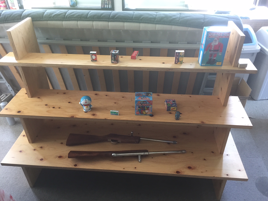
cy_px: 100
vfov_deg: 48.2
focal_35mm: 29
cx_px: 134
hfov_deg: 61.7
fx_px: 225
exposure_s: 1/30
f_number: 2.2
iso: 125
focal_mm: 4.15
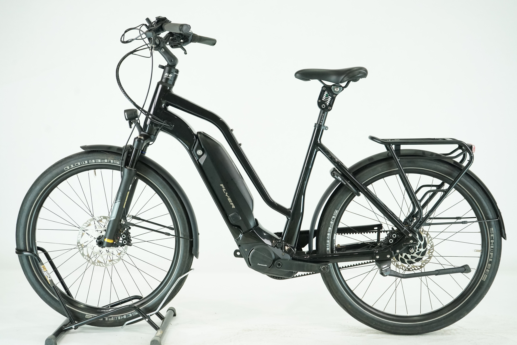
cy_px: 172
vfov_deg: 27.0
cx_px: 258
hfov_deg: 39.6
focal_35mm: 50
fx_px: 718
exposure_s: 1/200
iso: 2500
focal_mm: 50
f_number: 5.6
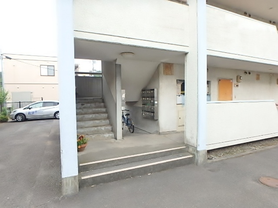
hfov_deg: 79.0
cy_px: 104
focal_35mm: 21
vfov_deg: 63.4
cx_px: 139
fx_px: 169
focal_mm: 3.7
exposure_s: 1/250
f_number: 3.5
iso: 250
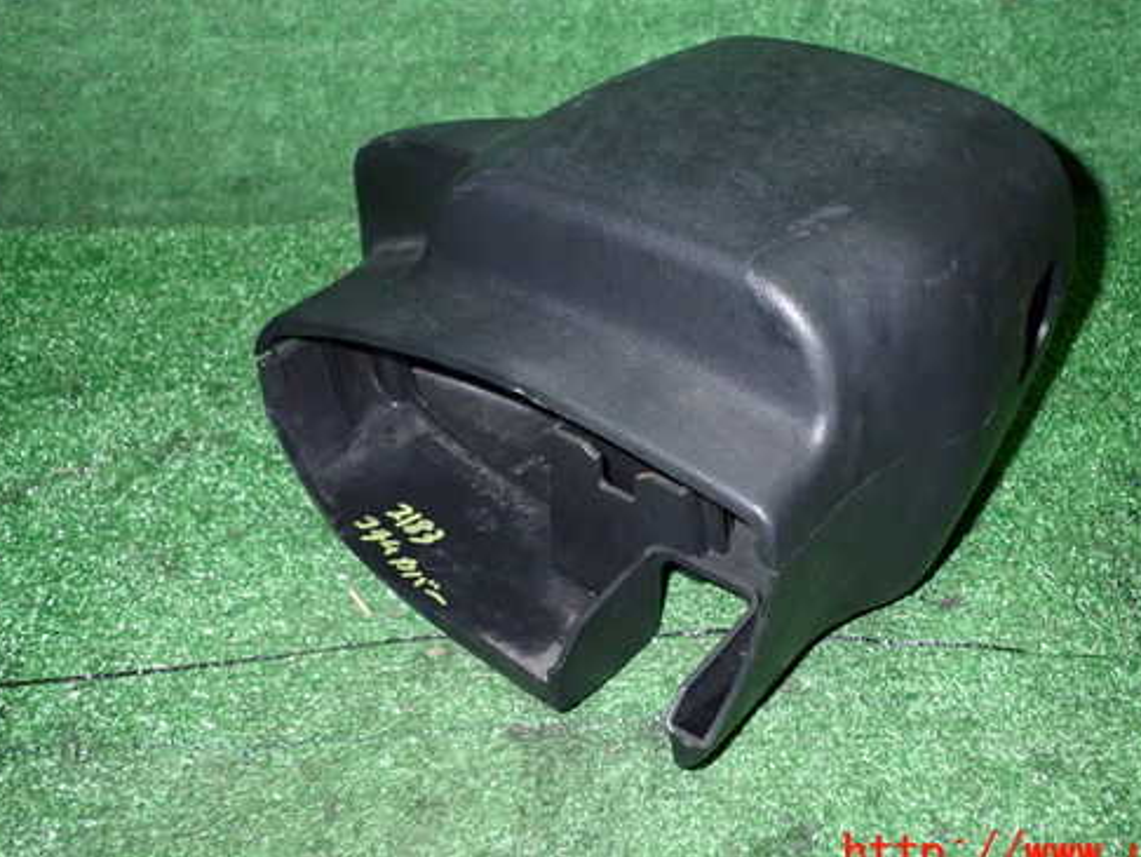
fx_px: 1220
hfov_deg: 49.9
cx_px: 669
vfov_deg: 38.6
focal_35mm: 37
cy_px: 357
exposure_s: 1/30
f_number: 6.3
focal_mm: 5.4
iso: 800
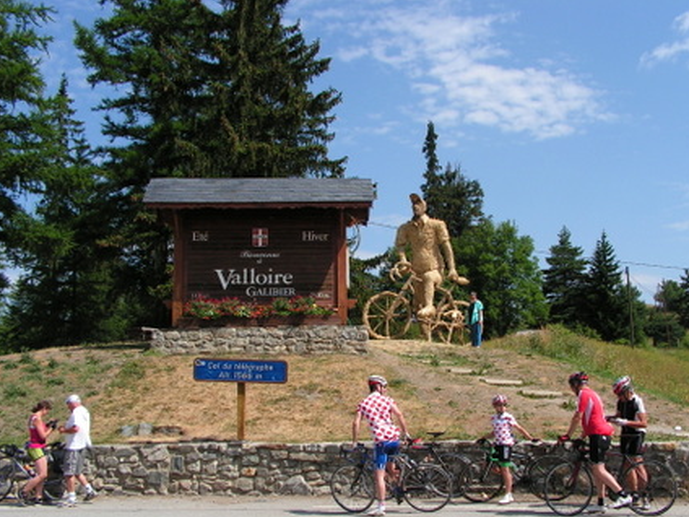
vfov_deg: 33.6
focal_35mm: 43
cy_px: 289
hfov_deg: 43.8
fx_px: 856
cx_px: 387
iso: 64
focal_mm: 6.4
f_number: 4.8
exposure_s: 1/500
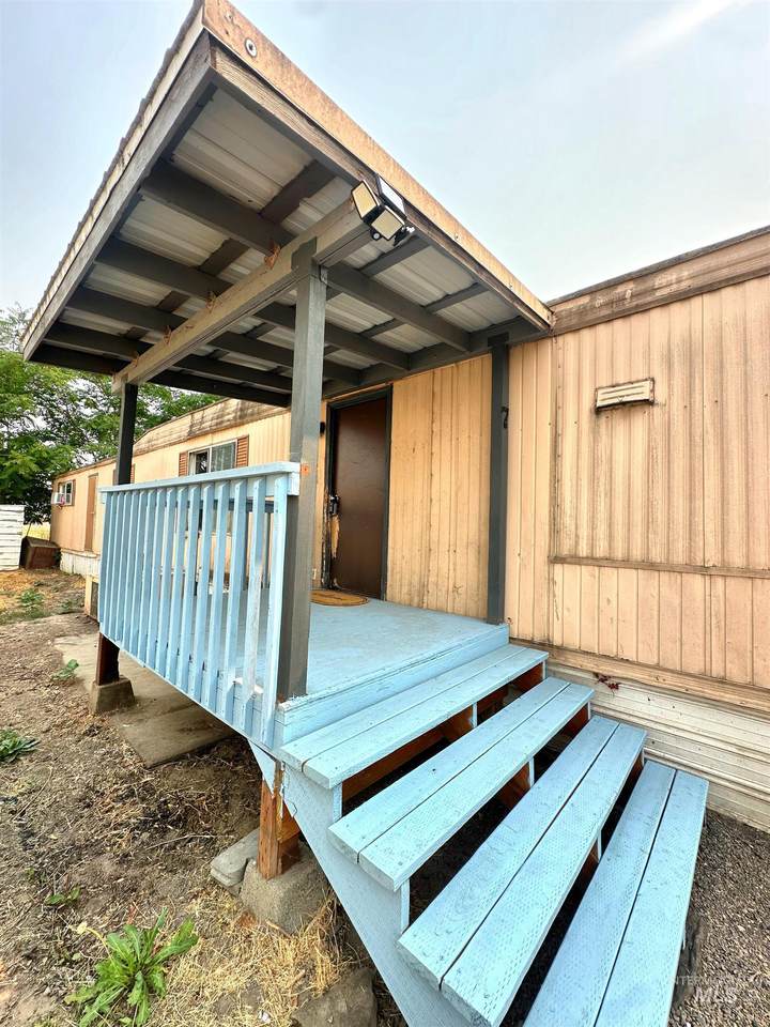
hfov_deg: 85.7
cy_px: 514
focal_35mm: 14
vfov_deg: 102.1
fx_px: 415
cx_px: 385
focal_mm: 2.22
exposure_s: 1/707
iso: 40
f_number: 2.2
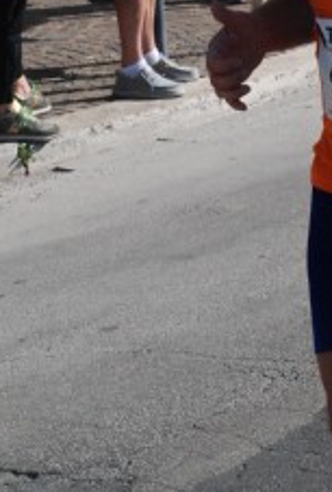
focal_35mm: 198
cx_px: 274
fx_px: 2718
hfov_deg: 7.0
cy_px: 100
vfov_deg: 10.3
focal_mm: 50
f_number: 8
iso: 1000
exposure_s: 1/2000
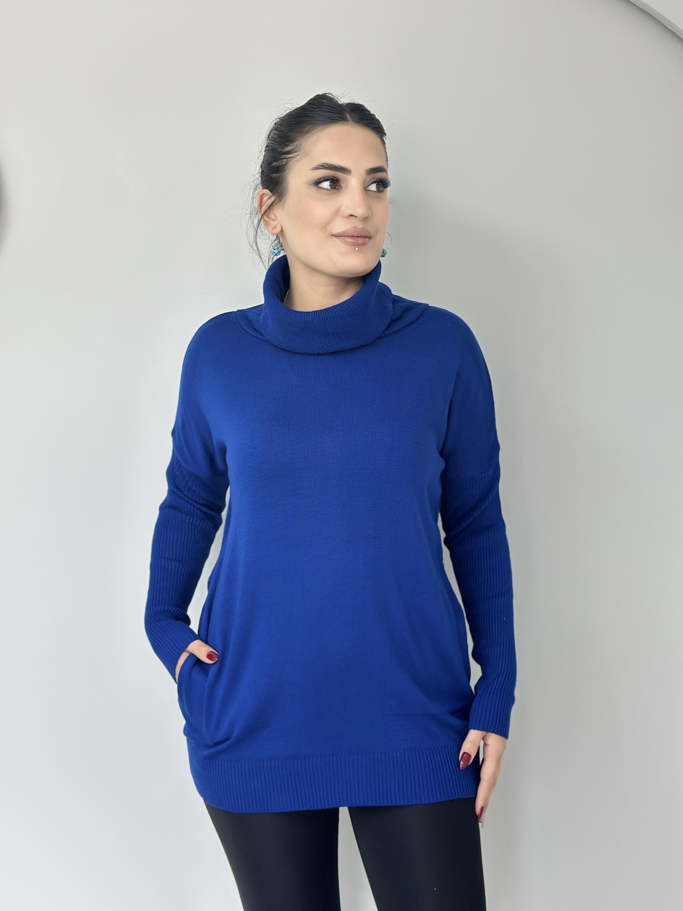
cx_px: 342
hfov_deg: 30.3
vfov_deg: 39.7
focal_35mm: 48
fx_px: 1263
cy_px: 456
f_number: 1.78
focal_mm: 6.86
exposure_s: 1/100
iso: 100
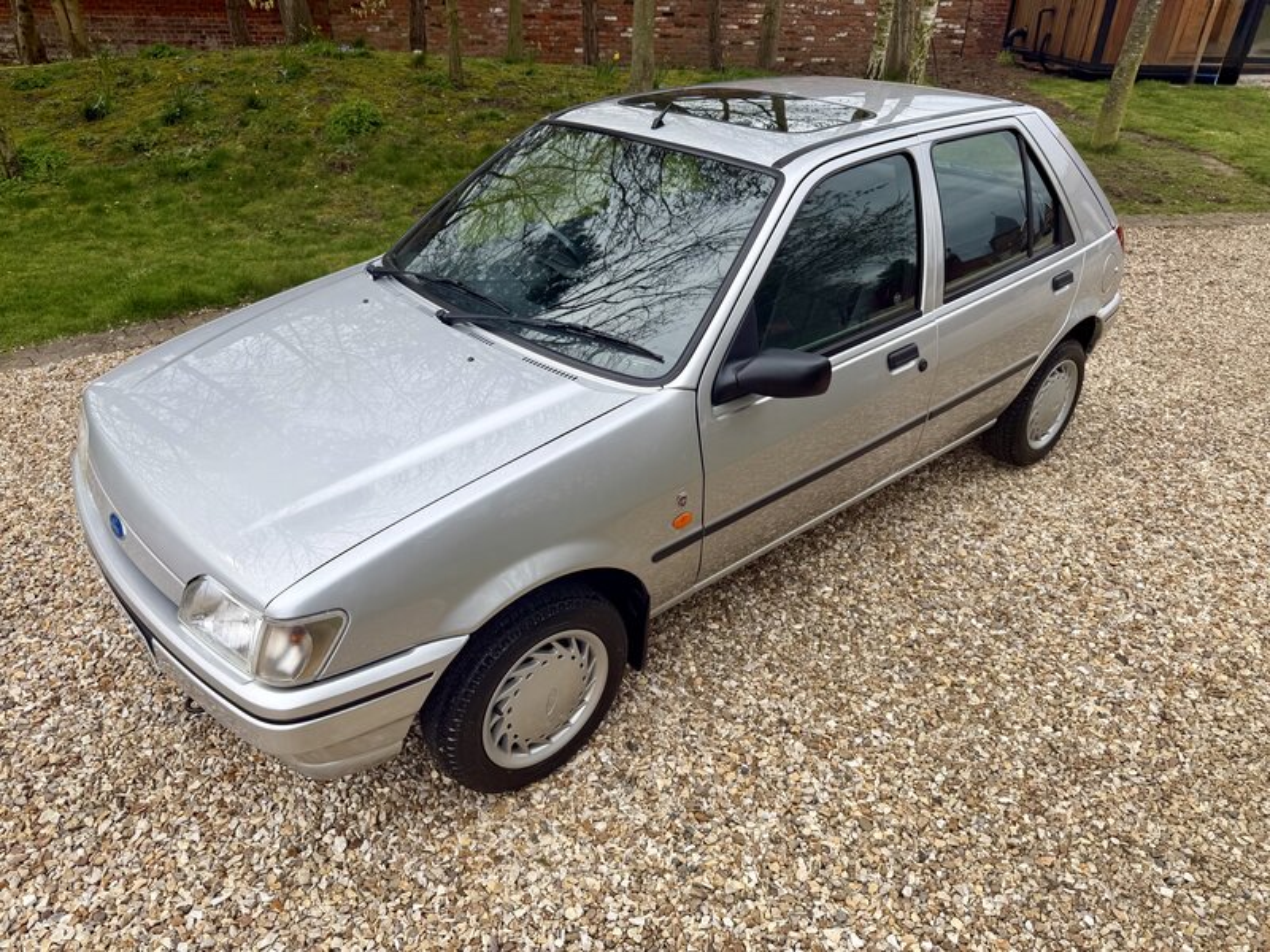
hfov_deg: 71.6
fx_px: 881
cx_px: 635
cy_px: 476
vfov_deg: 56.8
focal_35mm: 24
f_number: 1.78
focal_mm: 6.76
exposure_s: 1/1901
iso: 80
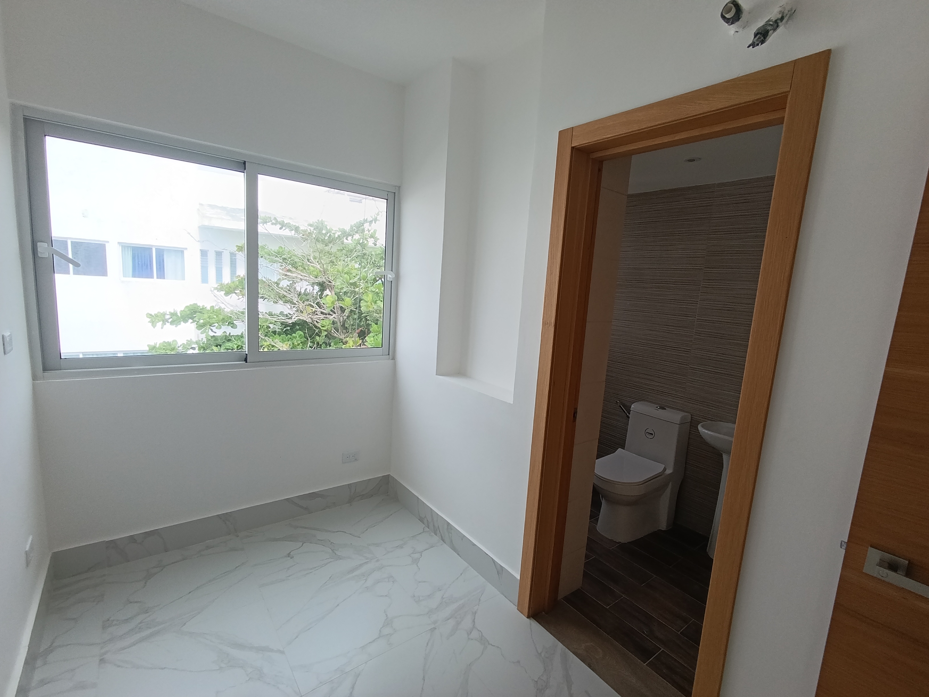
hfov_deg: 94.5
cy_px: 348
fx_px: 429
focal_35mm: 16
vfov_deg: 78.1
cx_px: 464
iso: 50
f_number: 2.2
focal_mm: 1.65
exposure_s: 1/198
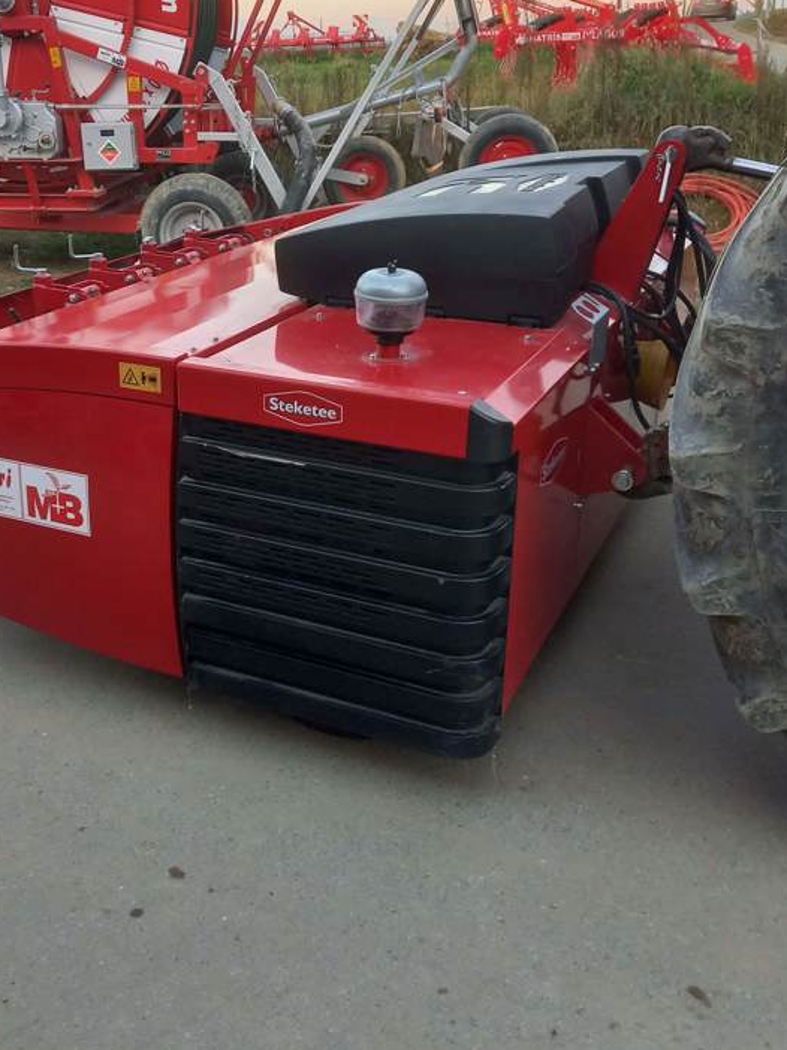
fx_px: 1153
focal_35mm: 38
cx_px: 254
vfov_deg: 48.7
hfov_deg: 37.2
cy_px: 430
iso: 125
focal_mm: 4.6
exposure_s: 1/49
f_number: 2
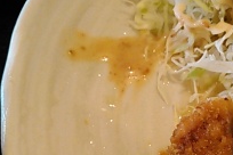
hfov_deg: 20.8
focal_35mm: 98
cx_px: 151
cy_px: 109
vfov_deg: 13.9
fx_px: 634
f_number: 2.4
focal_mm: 4
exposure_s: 1/15
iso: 320
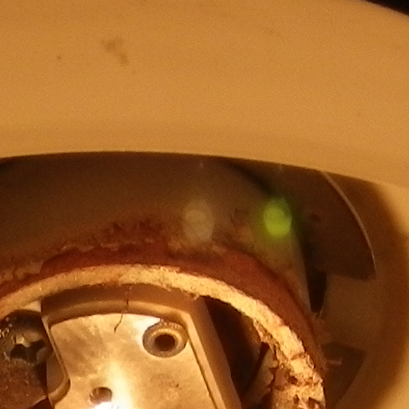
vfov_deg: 3.7
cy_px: 450
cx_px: 180
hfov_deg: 3.7
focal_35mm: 468
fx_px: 6256
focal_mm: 13.7
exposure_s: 1/250
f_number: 4.8
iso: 100
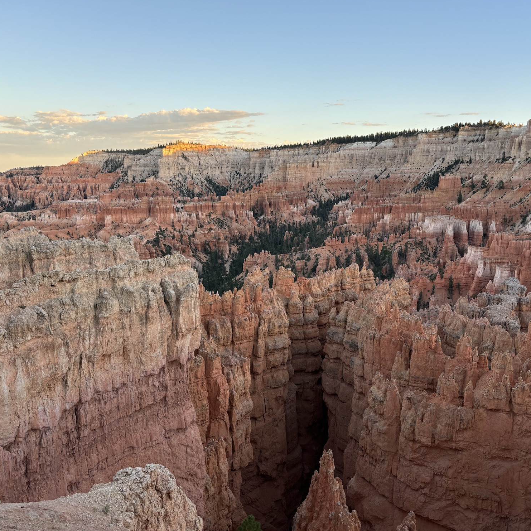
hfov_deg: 52.5
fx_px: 538
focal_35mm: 31
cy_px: 265
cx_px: 286
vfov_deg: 52.5
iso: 50
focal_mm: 5.96
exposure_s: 1/339
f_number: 1.6
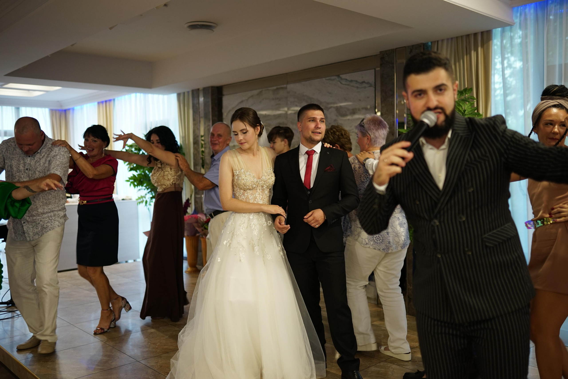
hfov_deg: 54.4
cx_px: 284
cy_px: 190
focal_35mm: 35
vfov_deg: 37.9
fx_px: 552
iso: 500
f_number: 1.6
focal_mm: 35
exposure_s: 1/100
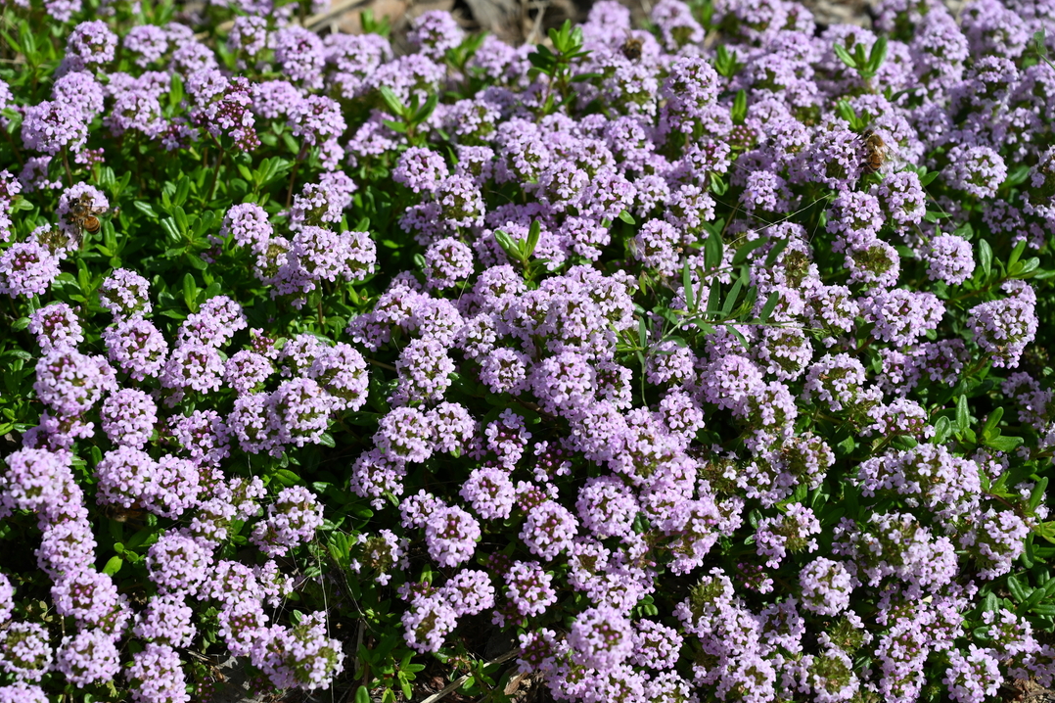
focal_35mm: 74
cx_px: 525
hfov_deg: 27.4
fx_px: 2168
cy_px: 338
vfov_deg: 18.4
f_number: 8
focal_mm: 70
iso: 100
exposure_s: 1/500
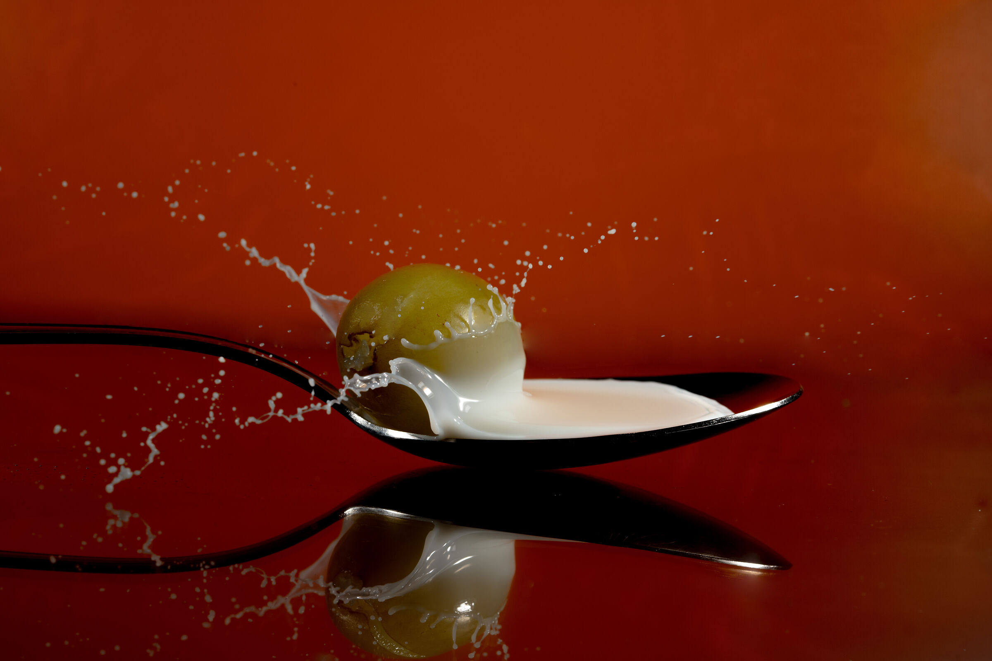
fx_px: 2893
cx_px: 496
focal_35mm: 105
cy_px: 330
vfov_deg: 13.0
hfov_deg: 19.5
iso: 100
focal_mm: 105
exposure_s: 1/200
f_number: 16
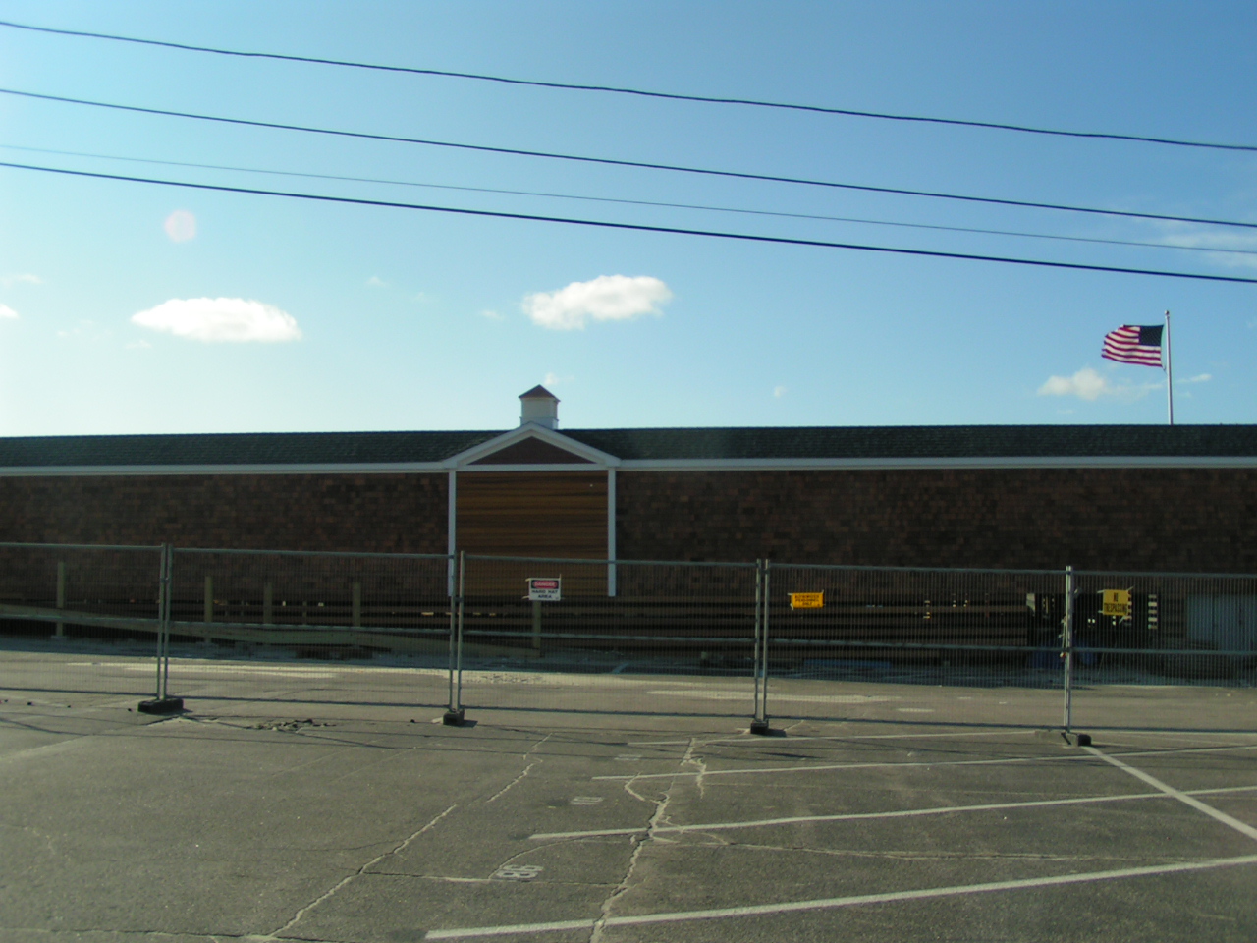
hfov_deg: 49.0
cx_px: 628
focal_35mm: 38
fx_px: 1380
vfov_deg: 37.7
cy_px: 472
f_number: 5.6
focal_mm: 5.8
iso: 50
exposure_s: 1/500
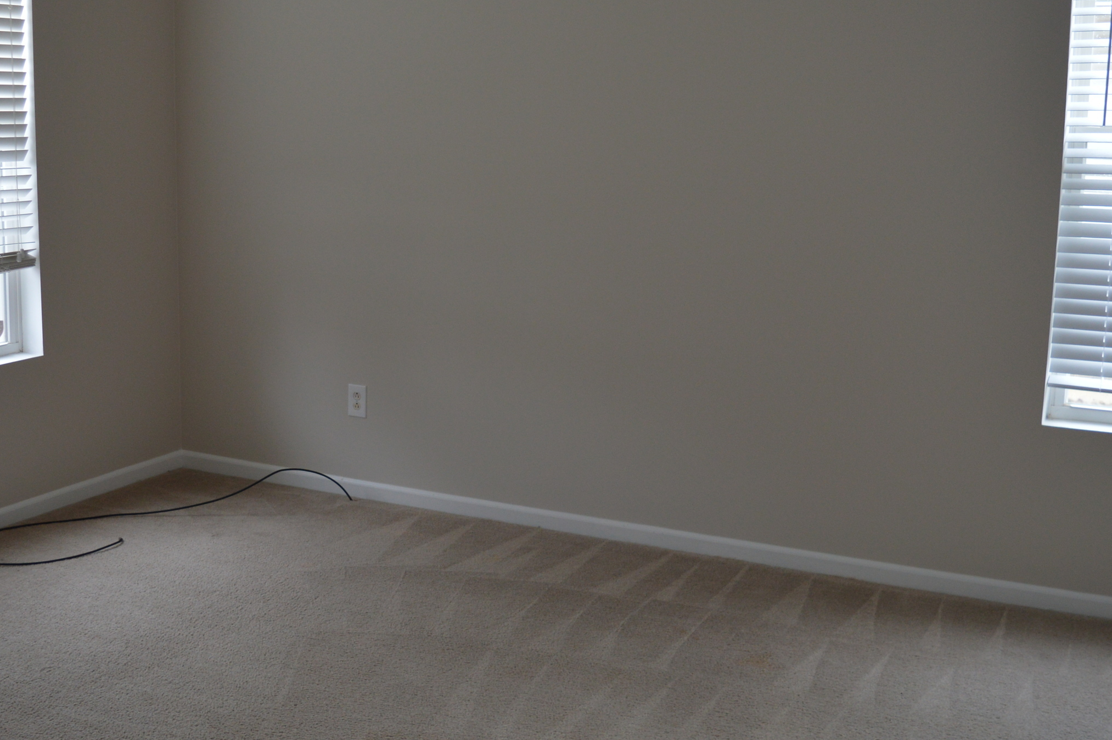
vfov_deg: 28.2
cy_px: 340
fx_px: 1474
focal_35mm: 48
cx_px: 491
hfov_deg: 41.3
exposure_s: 1/80
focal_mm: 21
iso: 400
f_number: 4.5
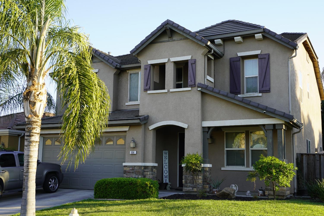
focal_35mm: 43
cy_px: 108
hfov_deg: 45.4
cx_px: 162
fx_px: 387
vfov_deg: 31.2
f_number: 5.6
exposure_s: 1/100
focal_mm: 29
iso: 100
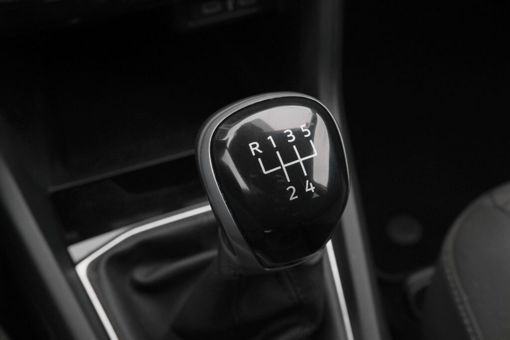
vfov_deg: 31.9
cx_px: 255
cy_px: 170
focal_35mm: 42
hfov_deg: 46.4
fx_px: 595
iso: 2000
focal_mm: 28
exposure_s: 1/100
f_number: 8
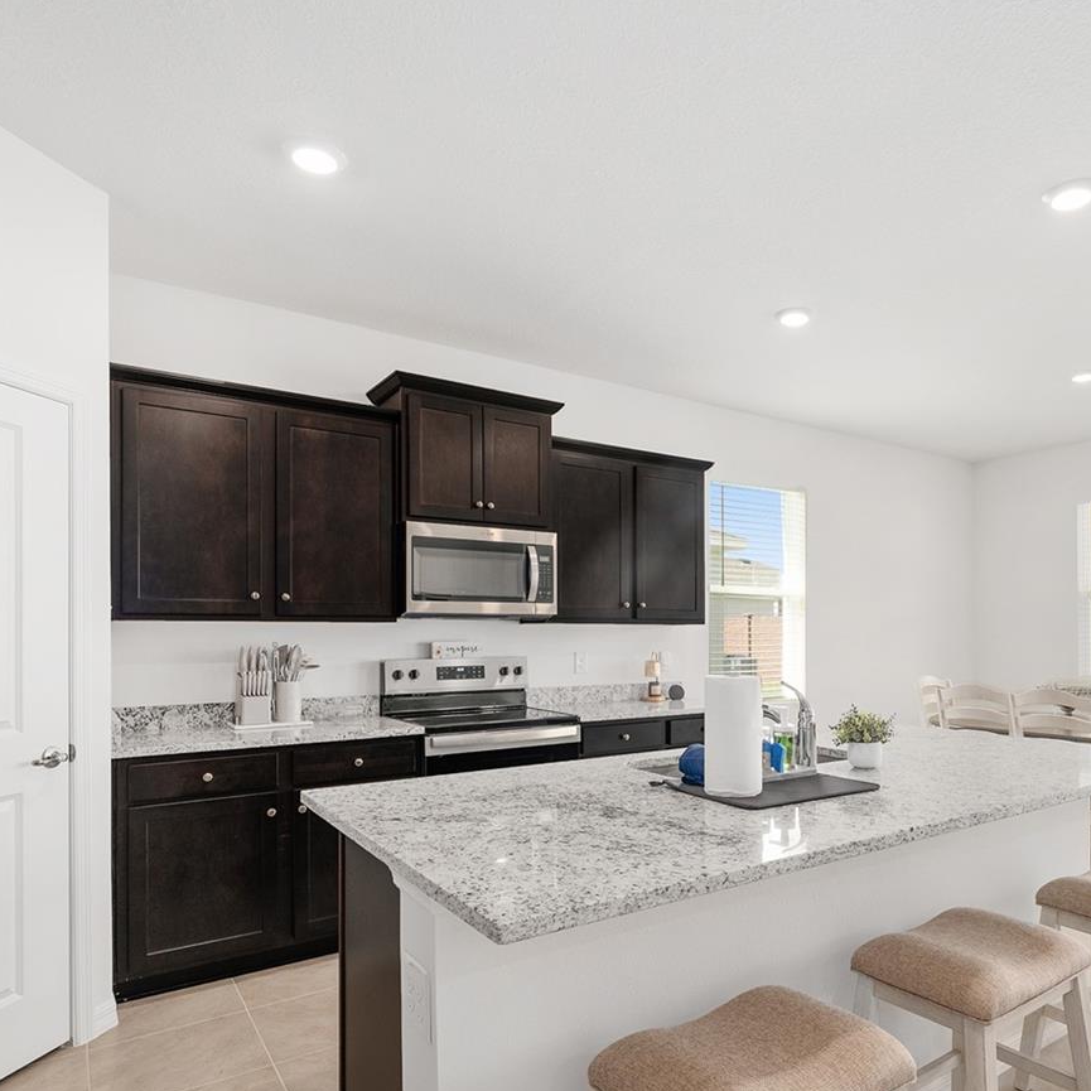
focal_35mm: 22
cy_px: 628
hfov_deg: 68.6
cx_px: 679
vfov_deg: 69.2
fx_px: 784
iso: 400
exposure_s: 1/13
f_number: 7.1
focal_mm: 14
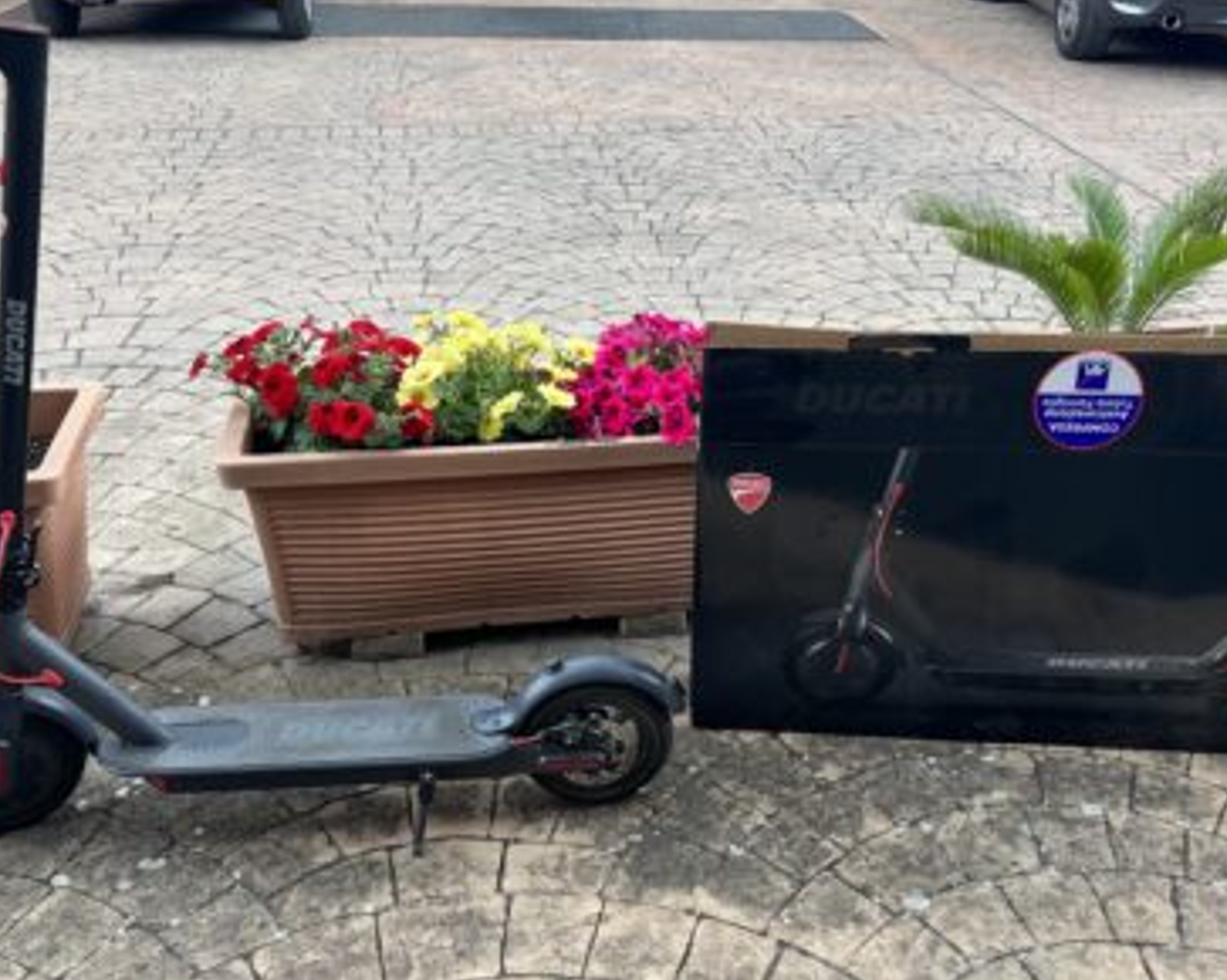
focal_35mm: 28
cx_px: 649
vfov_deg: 51.5
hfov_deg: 62.2
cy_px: 476
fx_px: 1016
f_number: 1.5
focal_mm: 5.7
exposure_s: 1/188
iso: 40
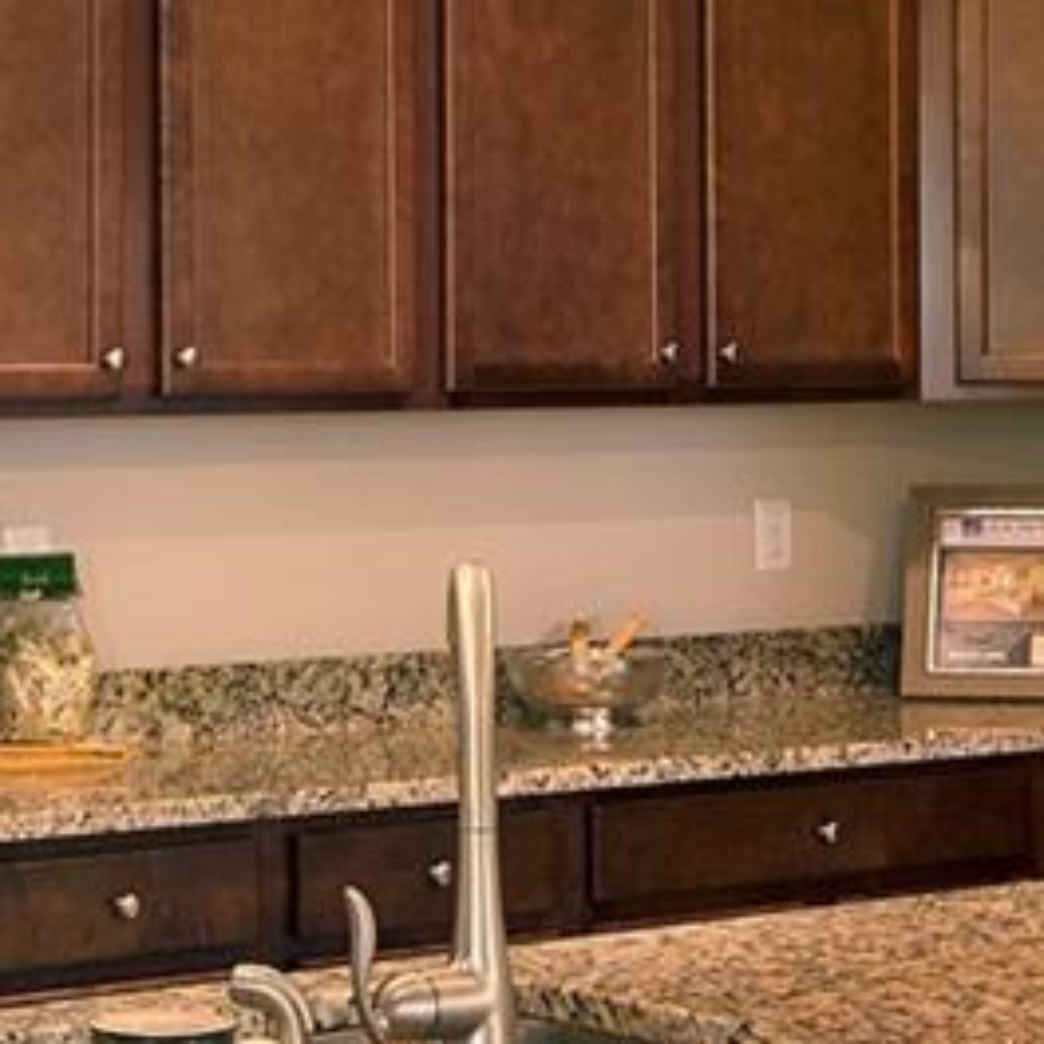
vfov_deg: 17.5
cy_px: 716
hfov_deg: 17.5
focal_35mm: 99
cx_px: 316
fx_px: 3378
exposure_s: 1
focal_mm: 20
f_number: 10
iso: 100
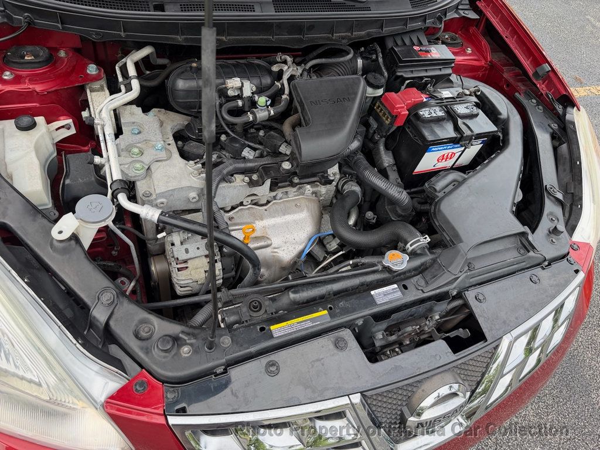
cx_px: 300
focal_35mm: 24
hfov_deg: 71.6
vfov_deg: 56.8
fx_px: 416
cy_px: 225
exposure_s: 1/510
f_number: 1.78
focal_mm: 6.76
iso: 100
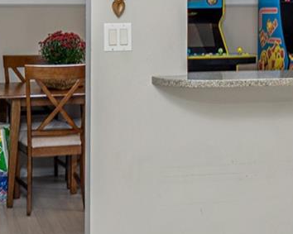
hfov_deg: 25.0
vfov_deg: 20.1
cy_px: 80
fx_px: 659
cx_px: 107
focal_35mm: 76
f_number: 11
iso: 200
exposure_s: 1/8
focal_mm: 14
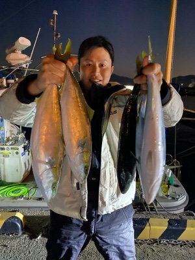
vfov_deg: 67.3
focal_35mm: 26
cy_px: 130
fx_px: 195
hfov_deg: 53.1
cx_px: 98
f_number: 1.8
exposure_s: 1/8
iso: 800
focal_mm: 4.25
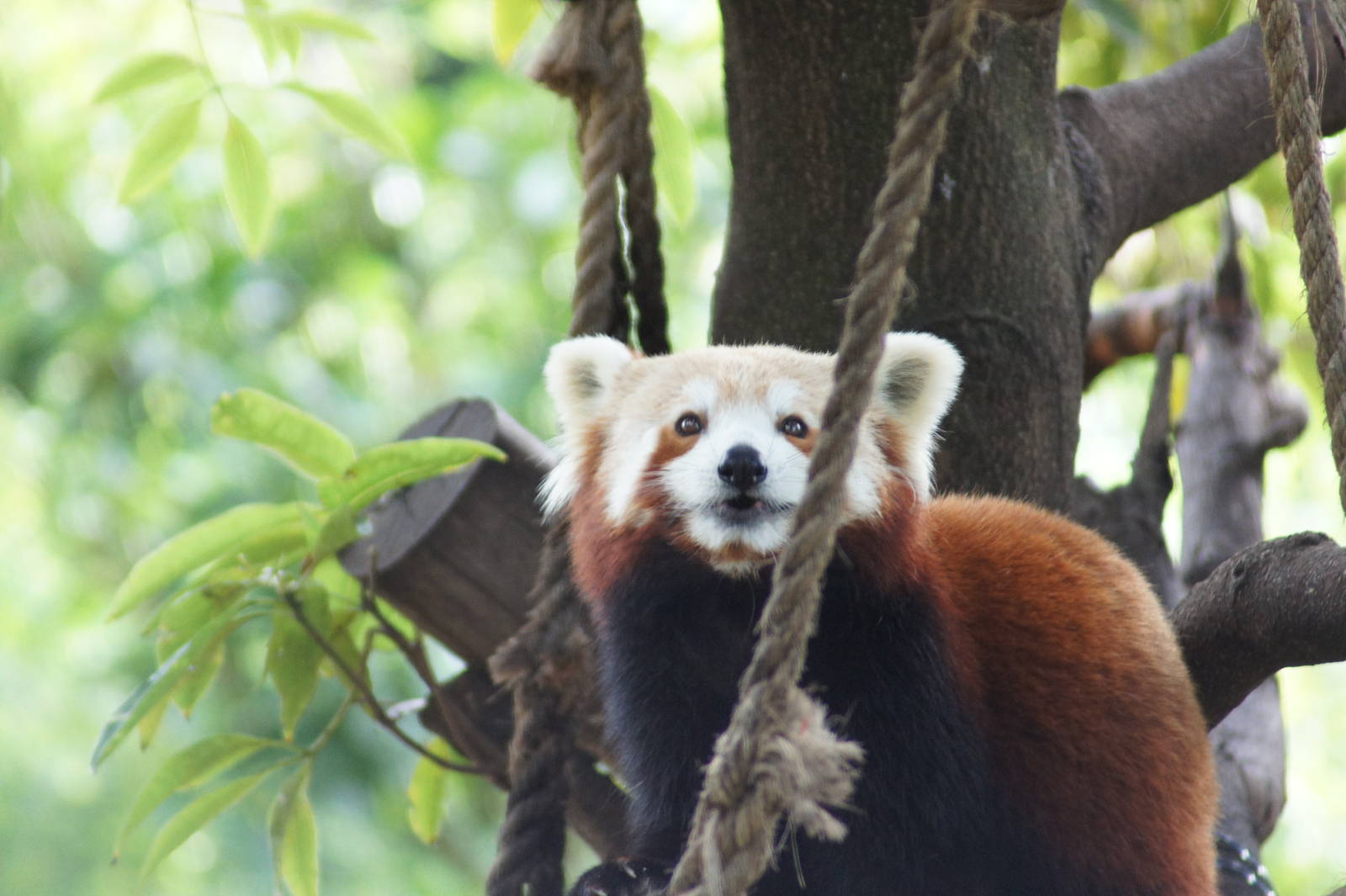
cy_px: 448
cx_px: 673
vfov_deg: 3.1
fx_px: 16816
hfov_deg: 4.6
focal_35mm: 450
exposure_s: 1/80
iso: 1600
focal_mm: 300
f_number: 5.6
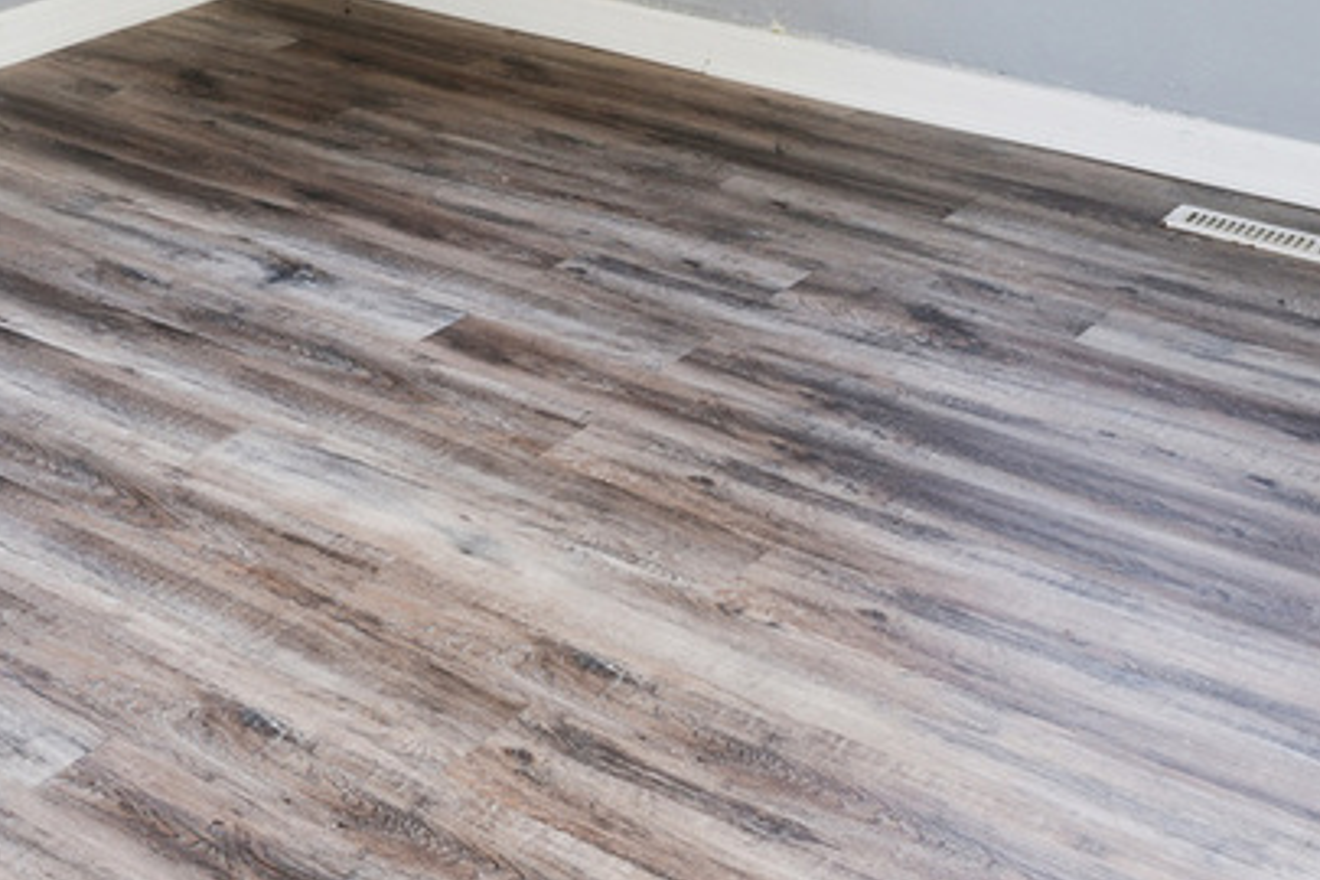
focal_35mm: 65
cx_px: -3
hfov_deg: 28.9
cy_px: -590
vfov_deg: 17.7
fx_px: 2390
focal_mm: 16.3
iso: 100
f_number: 13
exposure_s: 1/1.67
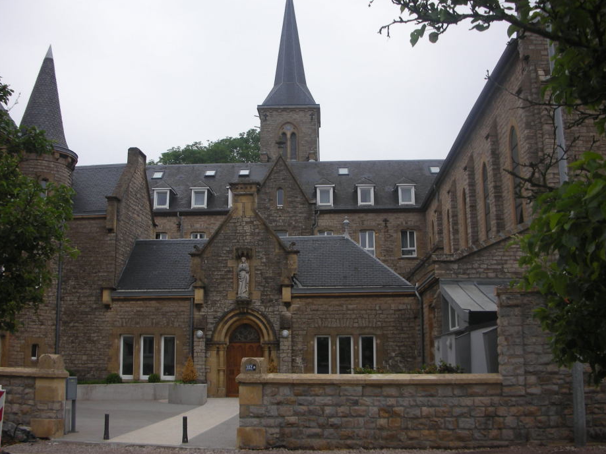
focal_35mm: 39
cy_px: 219
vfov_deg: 36.8
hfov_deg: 47.8
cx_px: 278
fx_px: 683
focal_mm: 5.8
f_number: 3
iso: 50
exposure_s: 1/382
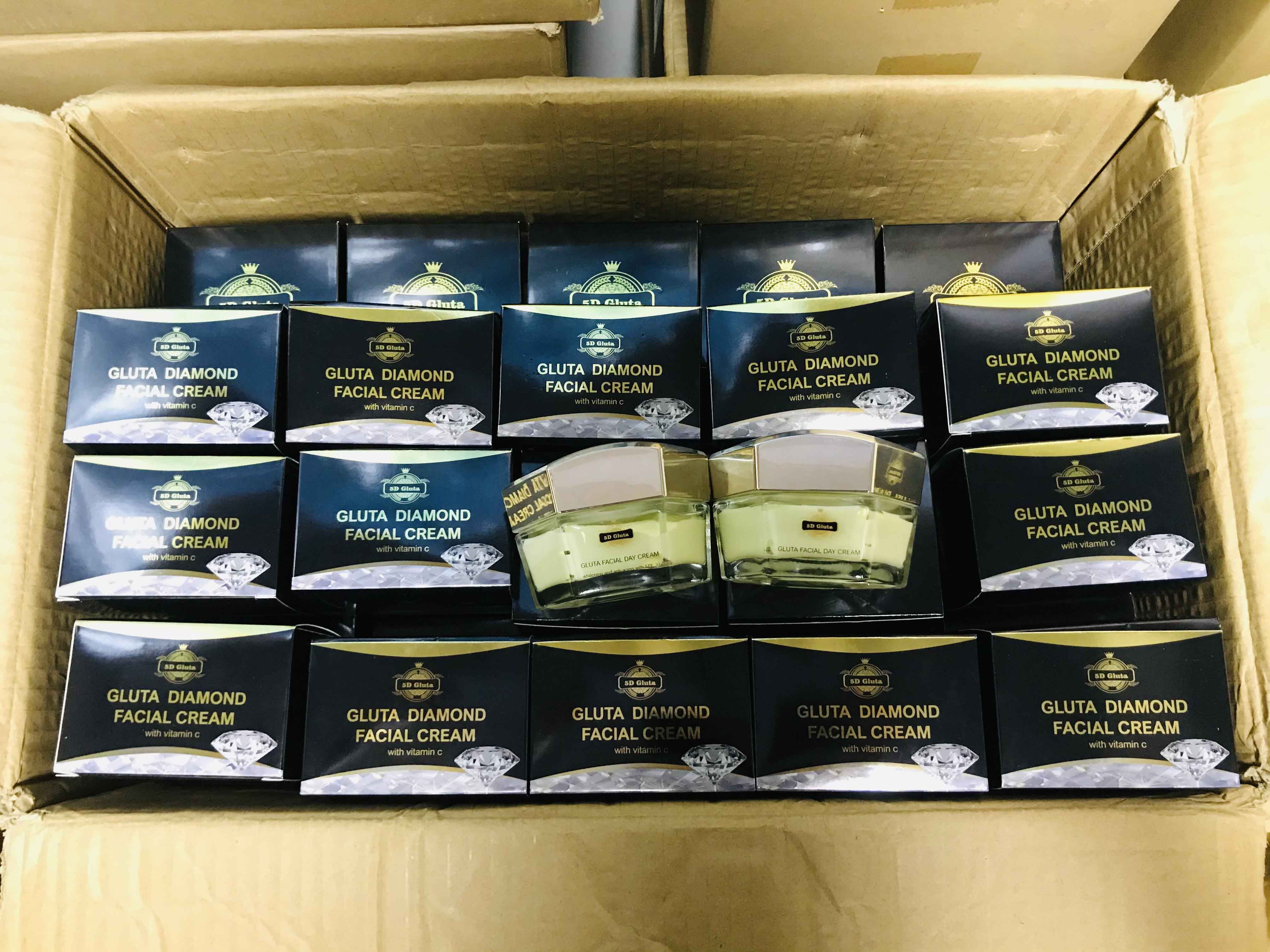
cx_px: 635
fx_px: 1027
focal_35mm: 28
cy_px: 476
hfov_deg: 63.4
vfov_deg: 49.7
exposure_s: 1/7
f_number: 1.8
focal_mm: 3.99
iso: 100
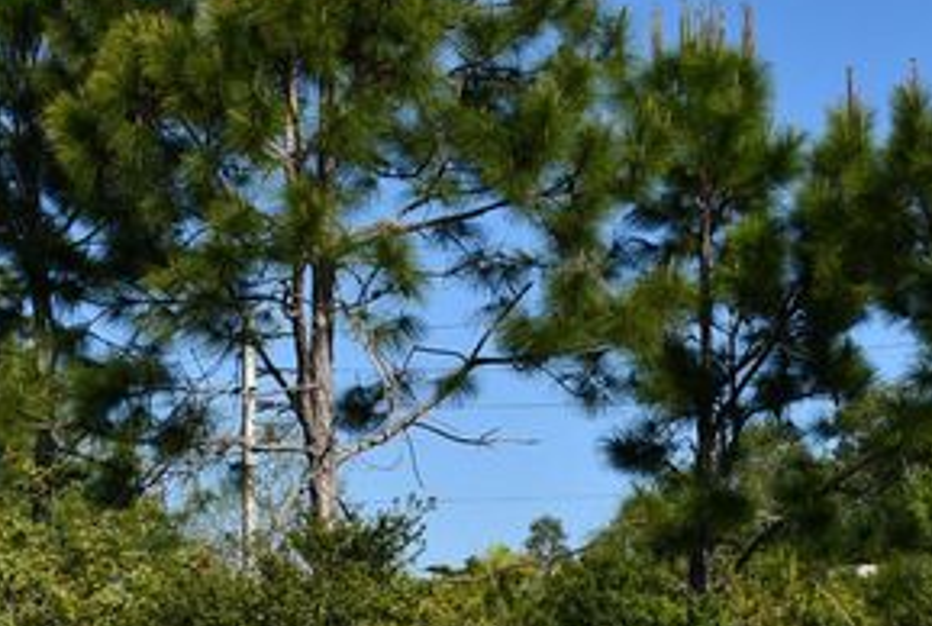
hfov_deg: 17.6
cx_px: 739
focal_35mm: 115
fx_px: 2983
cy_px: 645
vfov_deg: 11.8
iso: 100
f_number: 9
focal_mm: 26
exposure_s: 1/320
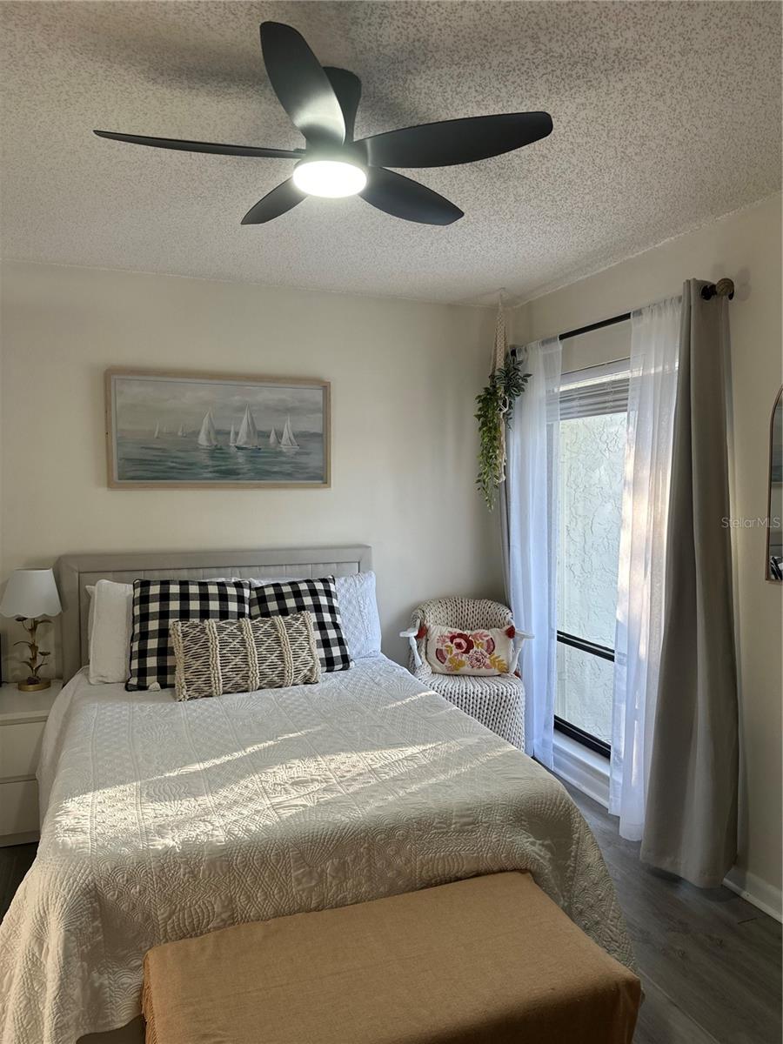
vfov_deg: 71.6
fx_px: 724
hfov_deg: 56.8
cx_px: 392
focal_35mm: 24
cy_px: 522
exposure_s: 1/120
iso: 100
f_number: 1.78
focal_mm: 6.86
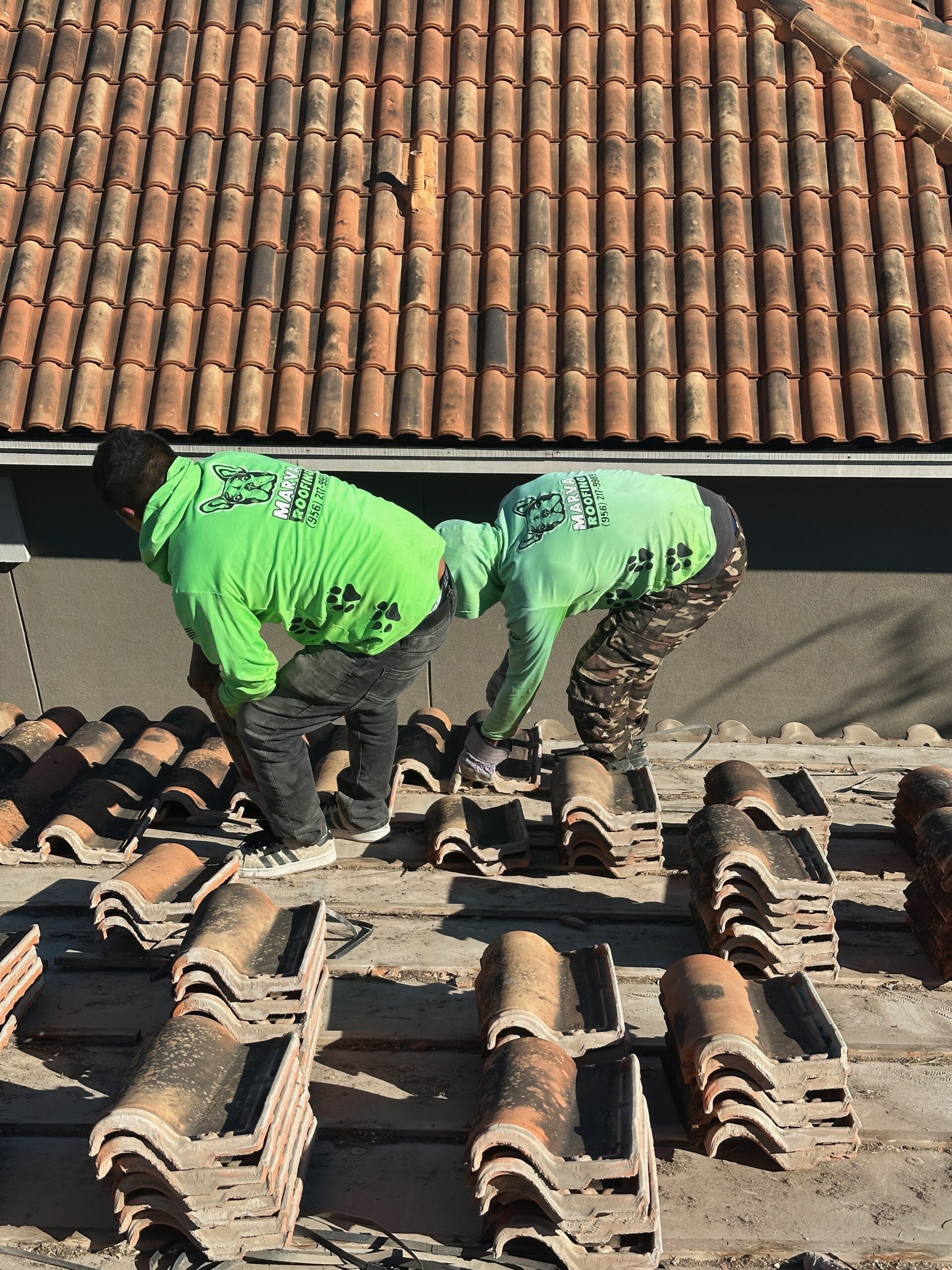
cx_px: 476
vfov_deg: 39.7
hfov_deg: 30.3
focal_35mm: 48
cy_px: 635
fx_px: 1760
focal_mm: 6.86
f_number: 1.78
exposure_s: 1/4367
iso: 64
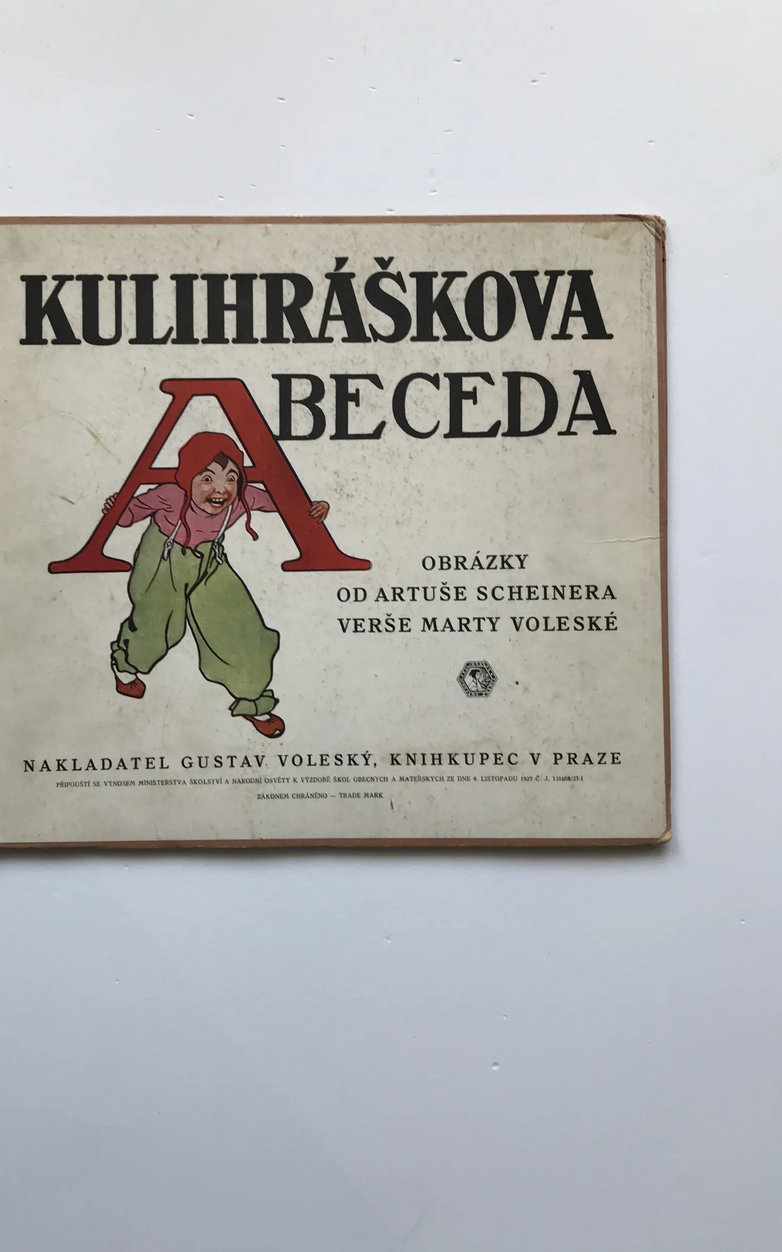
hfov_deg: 40.4
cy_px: 604
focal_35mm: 31
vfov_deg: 61.2
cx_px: 305
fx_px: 1057
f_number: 1.8
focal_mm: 3.99
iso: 25
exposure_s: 1/100
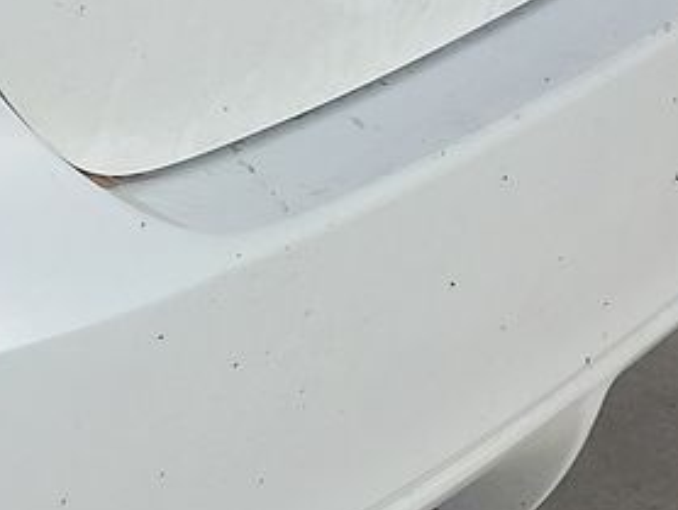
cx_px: -846
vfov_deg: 10.4
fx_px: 2705
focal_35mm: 138
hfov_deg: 12.0
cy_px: -273
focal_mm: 6.7
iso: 50
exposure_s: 1/1013
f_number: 1.8
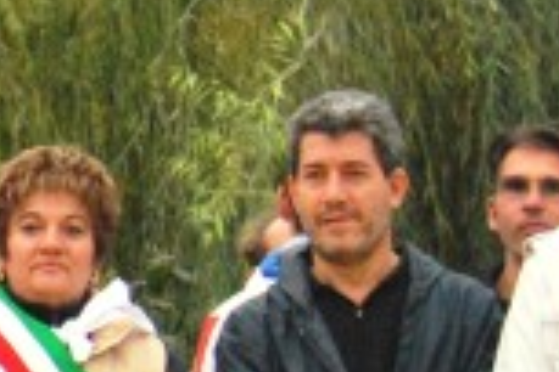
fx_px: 4378
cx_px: -614
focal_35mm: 282
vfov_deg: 4.8
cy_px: 520
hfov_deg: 7.0
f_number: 5.6
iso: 800
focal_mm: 28
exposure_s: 1/125
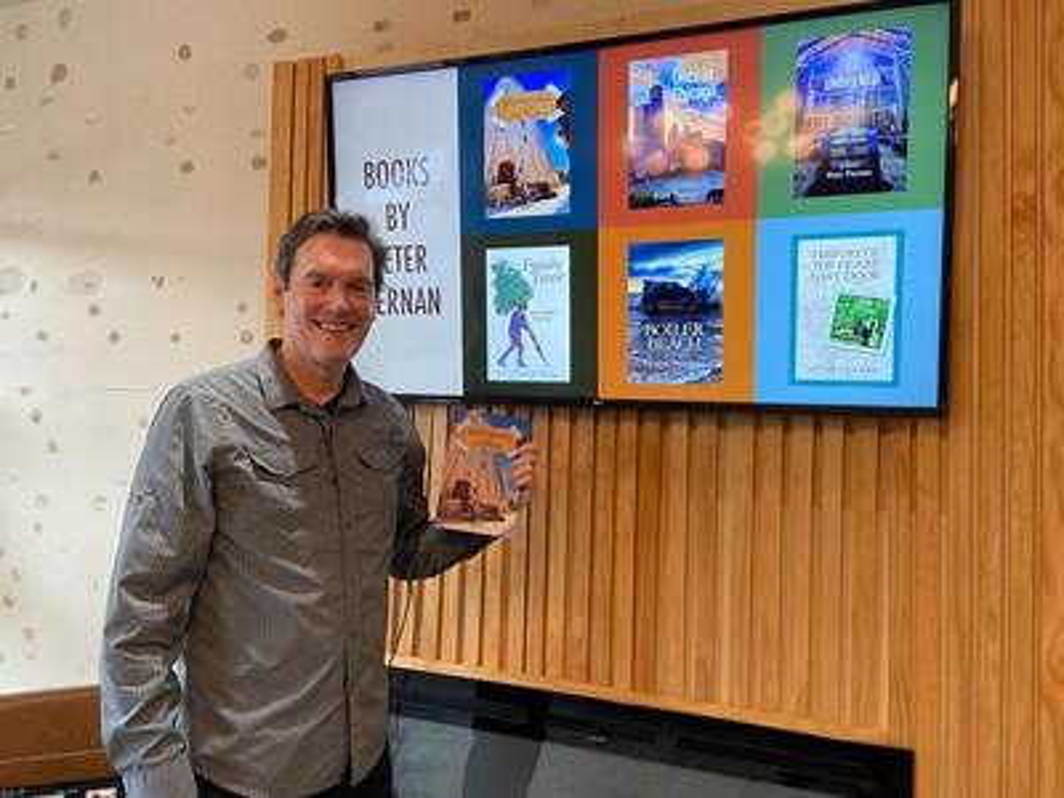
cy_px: 399
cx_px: 532
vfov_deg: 53.1
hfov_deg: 67.3
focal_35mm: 26
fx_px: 799
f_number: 1.8
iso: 80
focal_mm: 4.25
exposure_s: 1/60
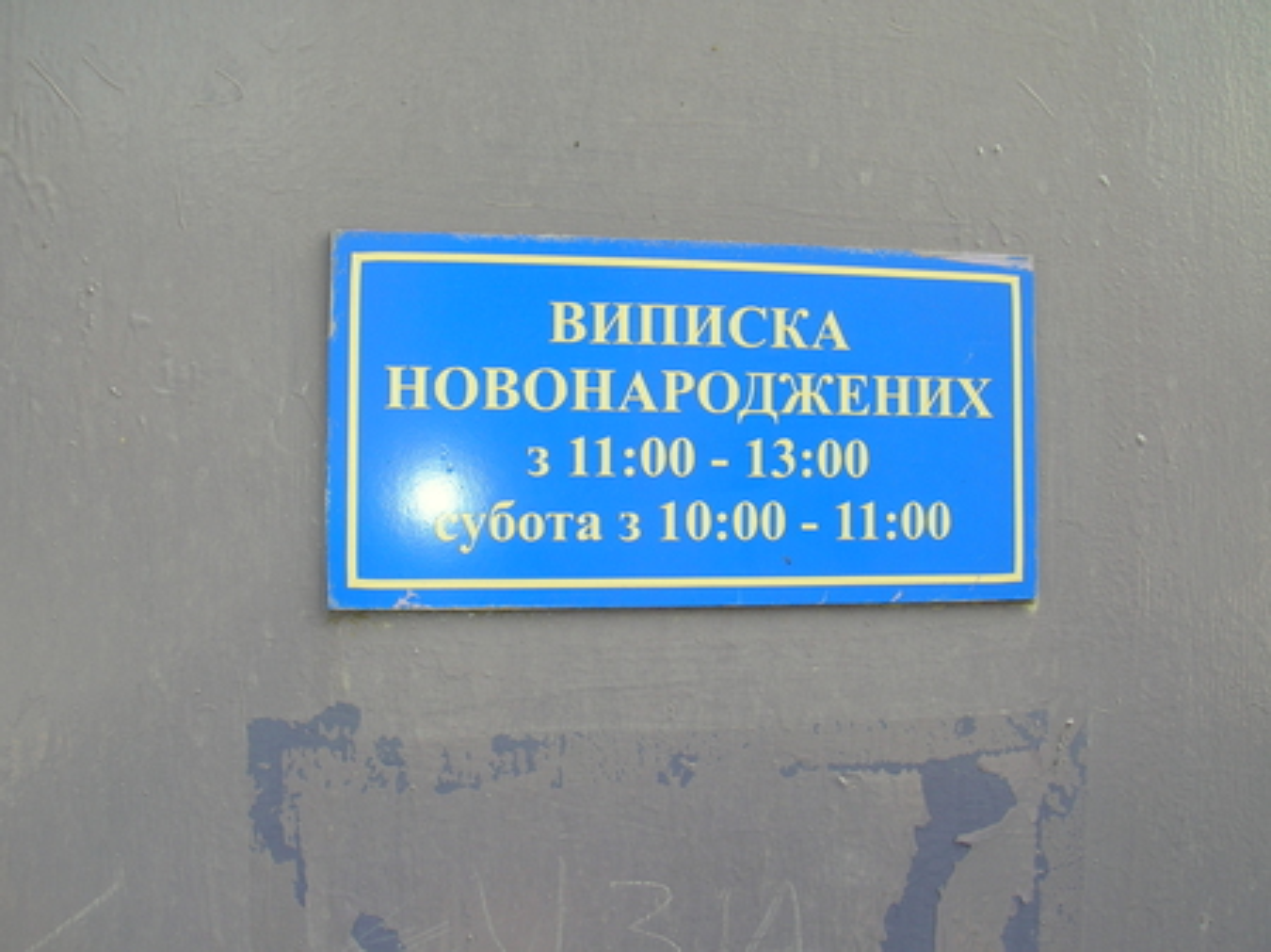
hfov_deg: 54.0
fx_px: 1248
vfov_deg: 41.8
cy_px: 476
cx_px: 636
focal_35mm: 34
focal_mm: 5.7
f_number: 4.9
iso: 50
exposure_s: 1/53
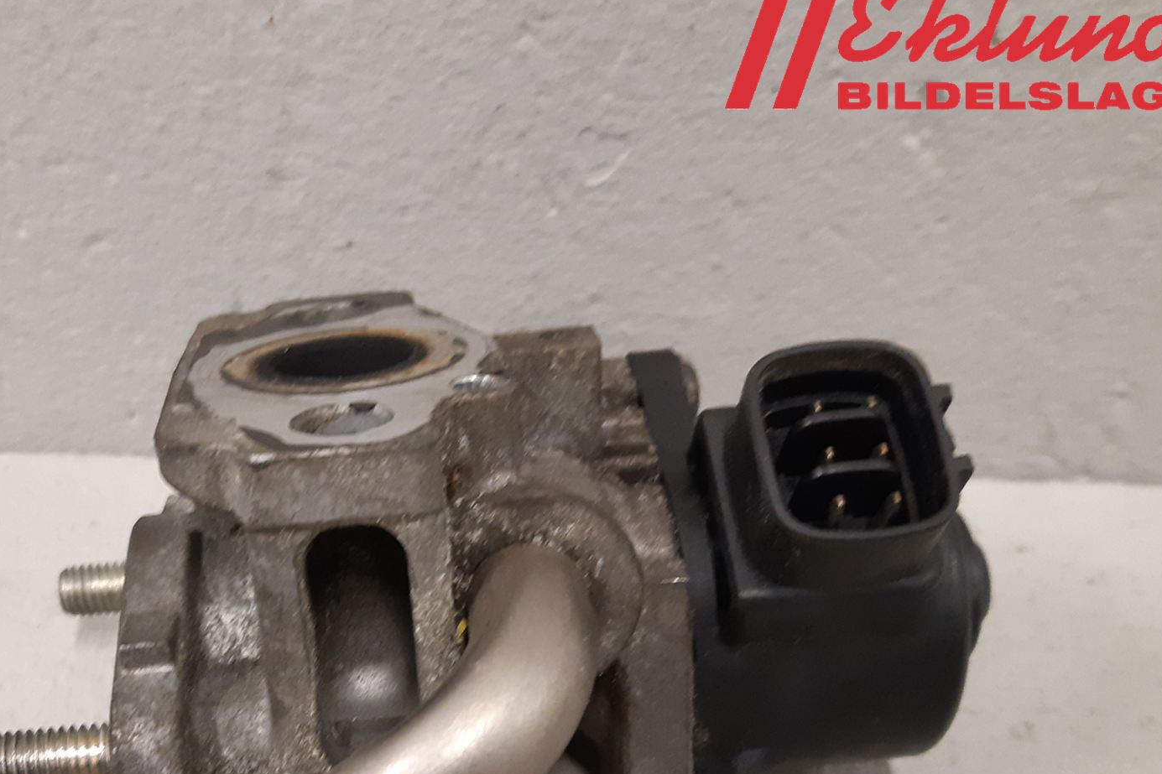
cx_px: 381
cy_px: 611
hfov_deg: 47.6
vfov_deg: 32.5
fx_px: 1291
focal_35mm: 40
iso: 250
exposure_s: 1/50
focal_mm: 3.93
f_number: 1.7
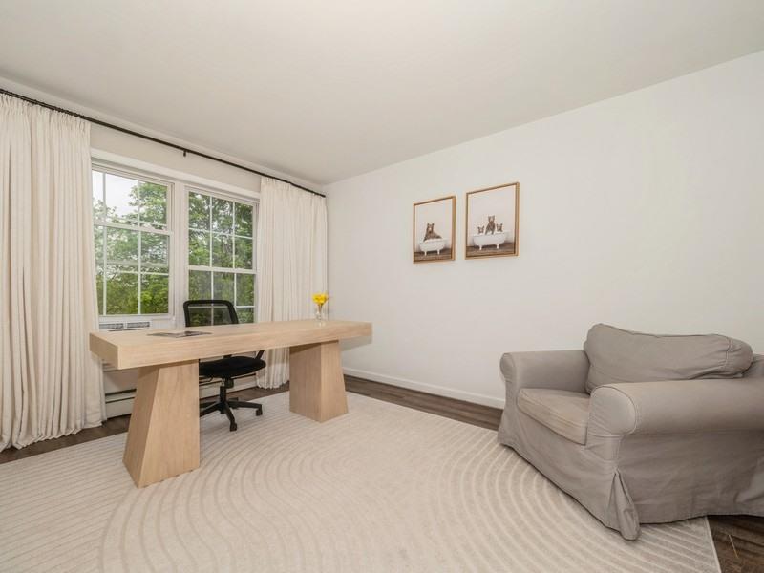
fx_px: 309
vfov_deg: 85.7
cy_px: 286
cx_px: 382
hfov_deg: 102.1
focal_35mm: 14
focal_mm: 7
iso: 200
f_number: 8
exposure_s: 1/200
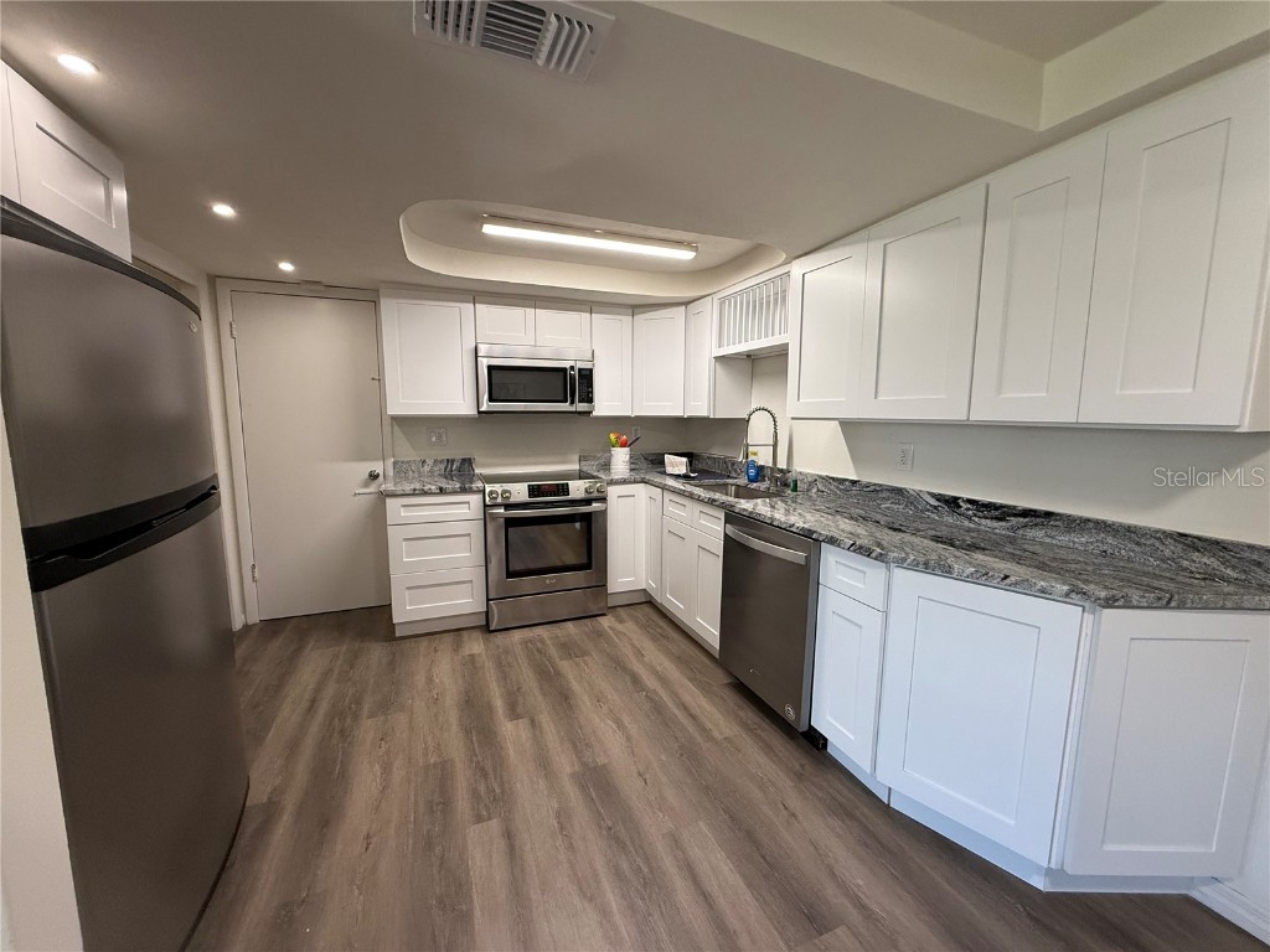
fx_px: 514
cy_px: 476
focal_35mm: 14
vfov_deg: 85.7
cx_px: 635
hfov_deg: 102.1
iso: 250
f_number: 2.2
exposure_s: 1/120
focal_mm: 2.22
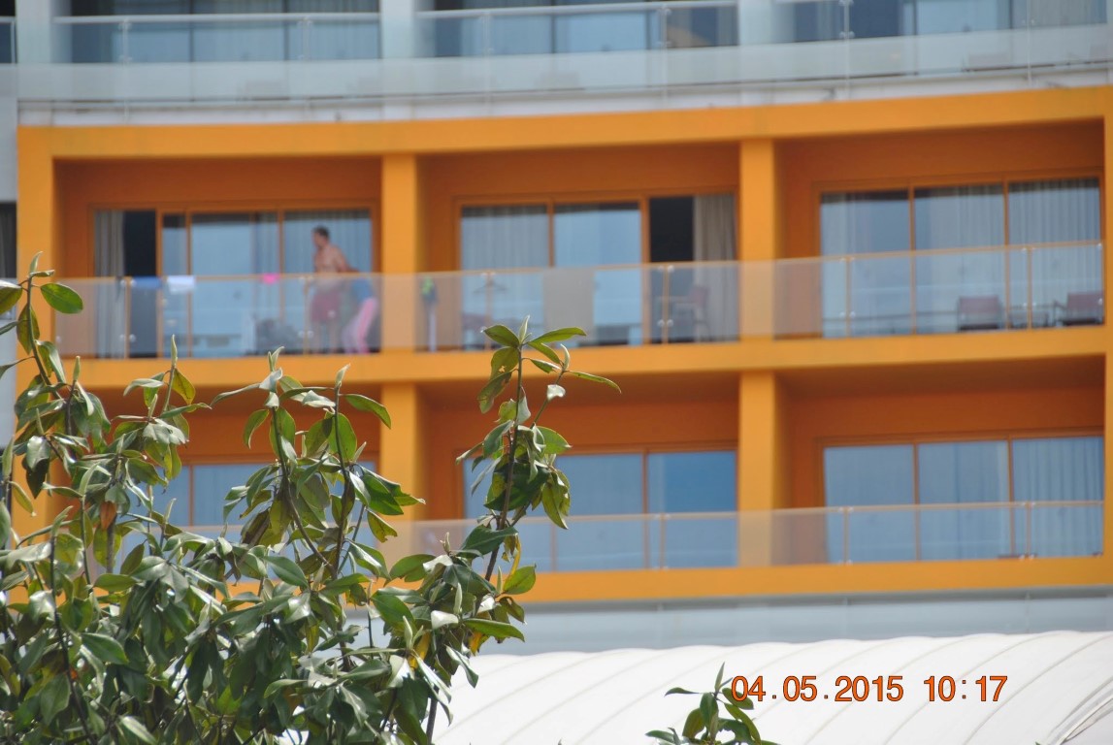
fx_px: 6965
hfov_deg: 9.1
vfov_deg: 6.1
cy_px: 372
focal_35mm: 225
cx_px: 556
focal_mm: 150
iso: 200
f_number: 5.6
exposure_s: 1/500
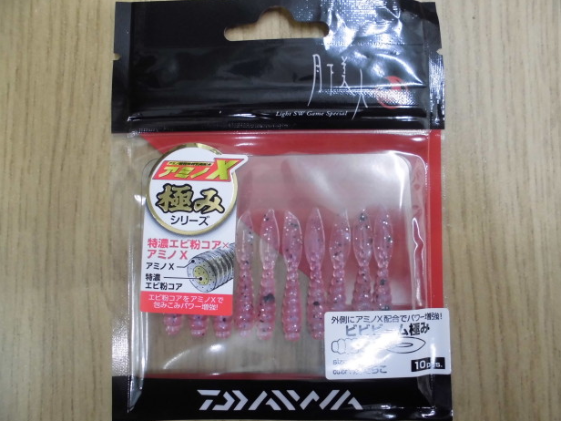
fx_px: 438
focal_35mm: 27
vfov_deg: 51.4
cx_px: 290
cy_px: 209
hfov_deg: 65.3
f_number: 3.5
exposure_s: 1/50
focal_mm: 4.6
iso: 400
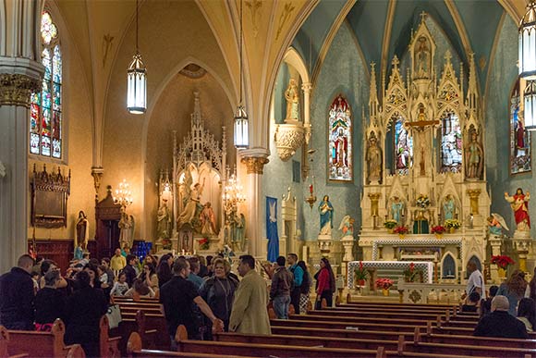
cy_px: 179
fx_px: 625
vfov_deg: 31.9
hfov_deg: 46.4
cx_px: 268
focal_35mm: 42
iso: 3200
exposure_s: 1/180
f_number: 5.6
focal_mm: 42
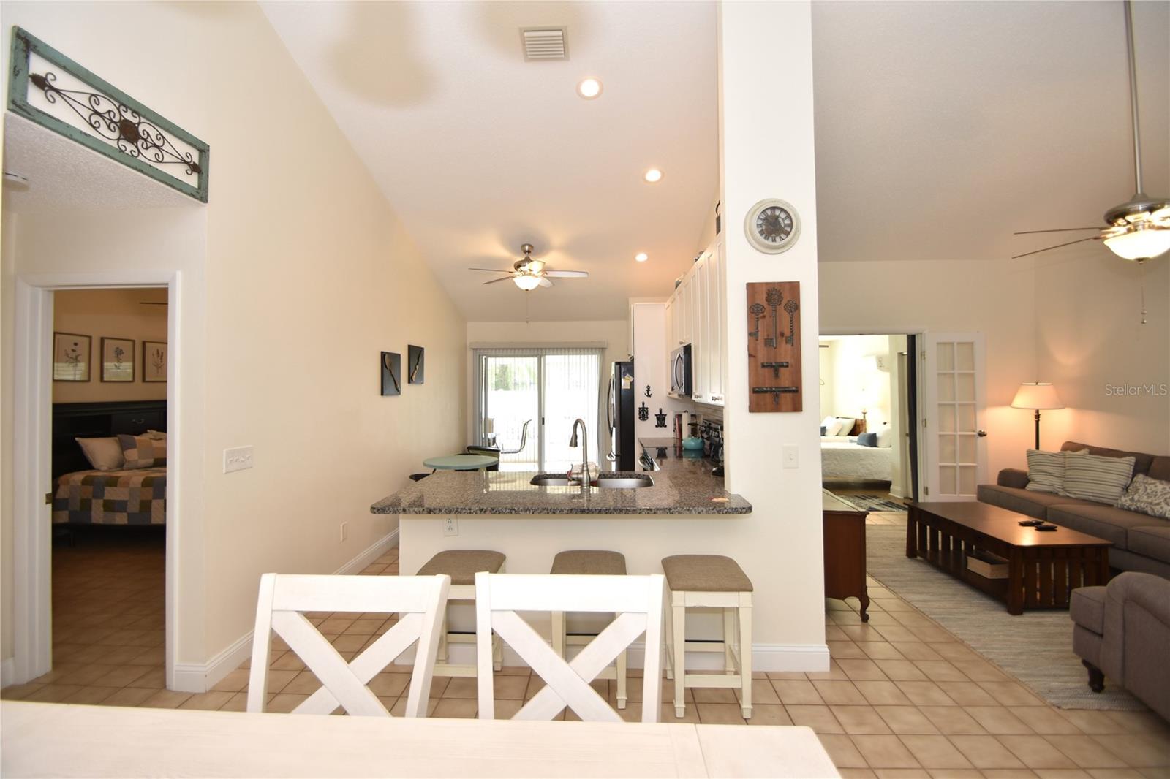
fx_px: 487
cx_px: 585
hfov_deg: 100.4
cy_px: 390
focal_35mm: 15
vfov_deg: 77.3
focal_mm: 10
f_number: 4
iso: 220
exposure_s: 1/60
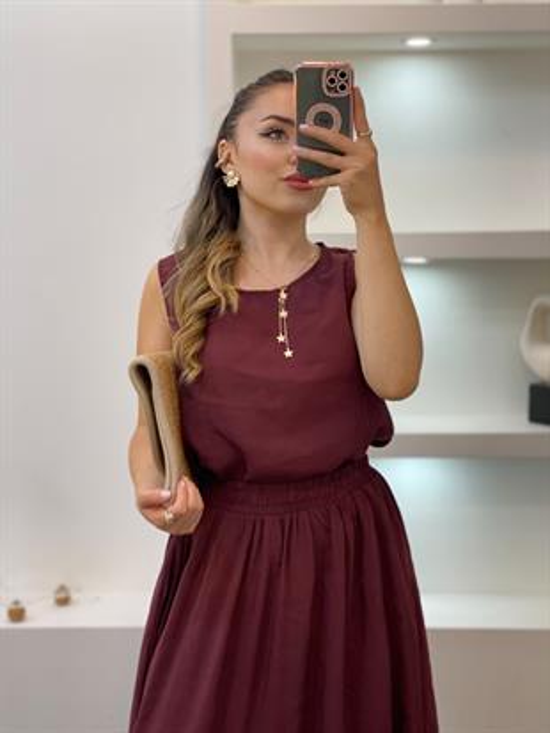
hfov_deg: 28.0
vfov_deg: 36.8
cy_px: 366
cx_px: 275
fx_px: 1101
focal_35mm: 52
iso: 100
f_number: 2
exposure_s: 1/100
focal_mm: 6
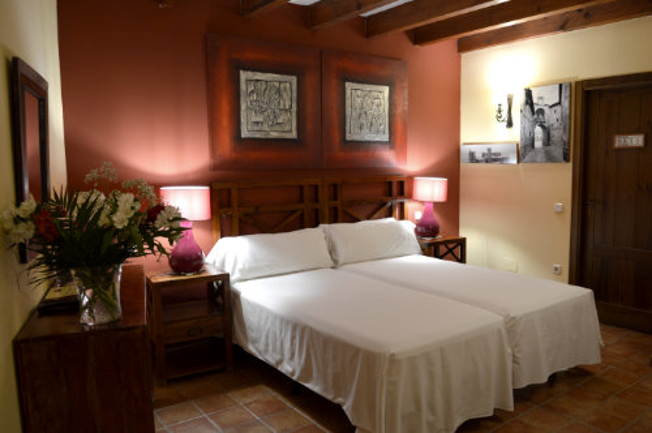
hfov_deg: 70.5
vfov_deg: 50.3
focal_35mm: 26
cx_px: 326
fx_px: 461
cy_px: 216
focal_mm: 17
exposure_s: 1/25
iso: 220
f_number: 3.2
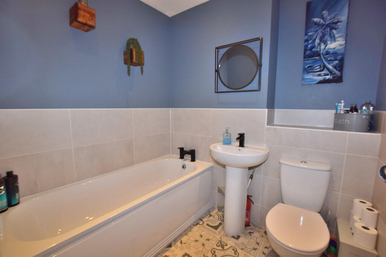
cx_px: 193
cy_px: 128
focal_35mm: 15
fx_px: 161
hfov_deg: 100.4
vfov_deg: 77.3
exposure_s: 1/125
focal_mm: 10
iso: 400
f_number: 5.6
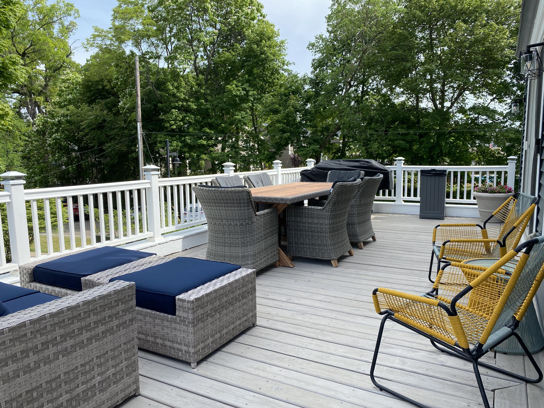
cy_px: 204
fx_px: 409
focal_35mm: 26
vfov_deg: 53.1
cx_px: 272
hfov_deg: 67.3
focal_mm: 4.25
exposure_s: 1/1114
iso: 32
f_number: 1.8
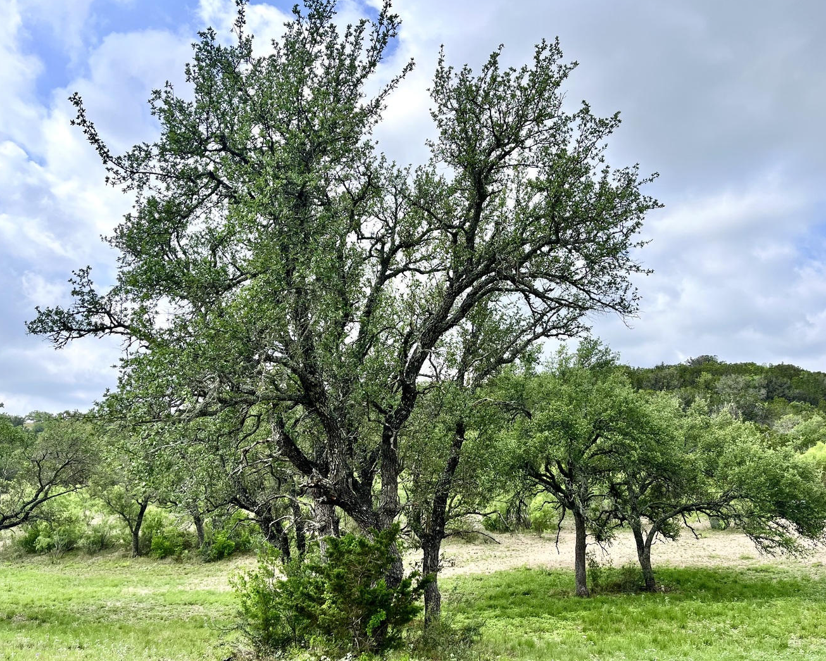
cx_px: 439
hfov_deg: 62.2
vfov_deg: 51.5
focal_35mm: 28
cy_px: 332
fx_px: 684
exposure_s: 1/3215
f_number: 1.6
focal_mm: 5.1
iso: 50
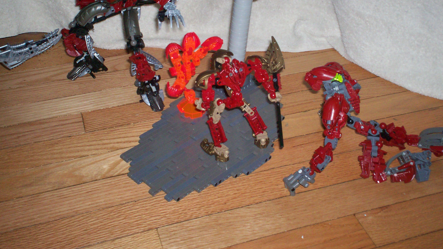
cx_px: 227
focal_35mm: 47
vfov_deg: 25.1
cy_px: 62
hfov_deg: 43.7
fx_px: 552
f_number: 4.5
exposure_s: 1/60
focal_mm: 6
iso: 140
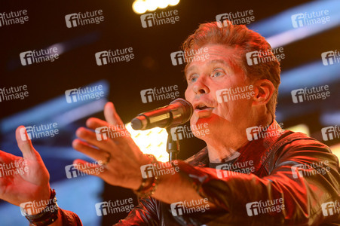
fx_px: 1321
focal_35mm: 140
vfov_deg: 9.8
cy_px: 113
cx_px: 170
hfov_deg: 14.7
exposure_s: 1/320
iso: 2500
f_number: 5
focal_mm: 140
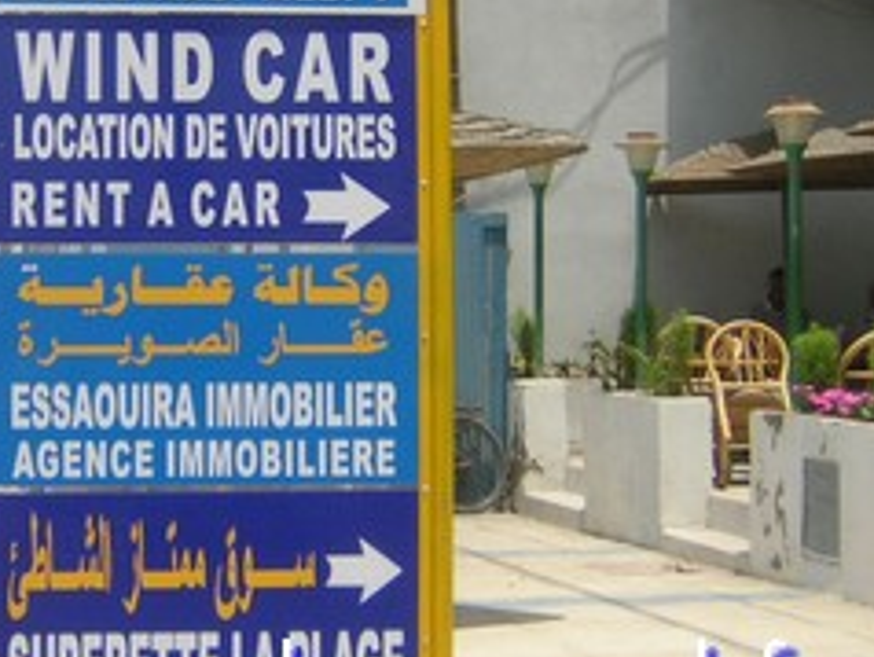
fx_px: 2628
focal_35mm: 104
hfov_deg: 18.7
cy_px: 213
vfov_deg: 14.2
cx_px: 147
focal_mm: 8.1
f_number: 3.4
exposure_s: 1/786
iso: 100
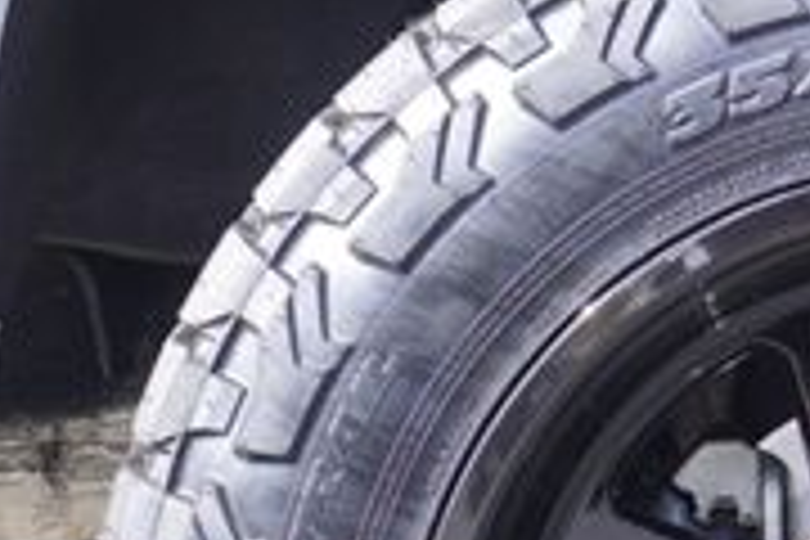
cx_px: 932
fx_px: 2880
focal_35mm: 128
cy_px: 698
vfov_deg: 10.5
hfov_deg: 15.5
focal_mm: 24
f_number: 5.6
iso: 100
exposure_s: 1/80
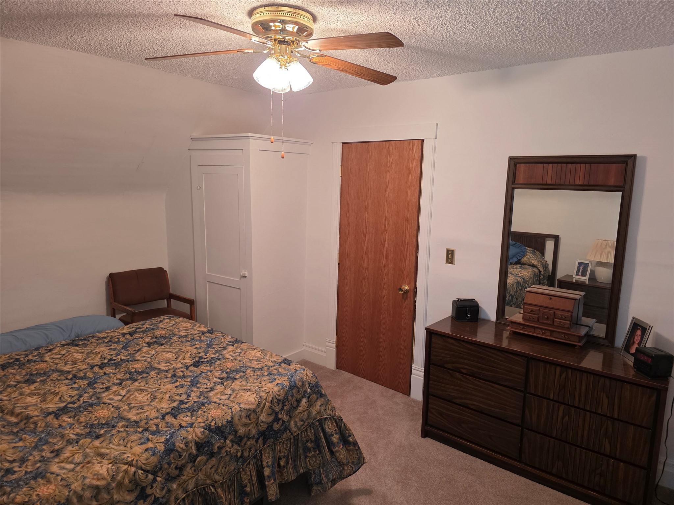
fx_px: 448
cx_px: 337
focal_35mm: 23
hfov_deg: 73.9
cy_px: 252
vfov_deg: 58.9
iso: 400
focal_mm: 6.3
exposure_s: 1/120
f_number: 1.7
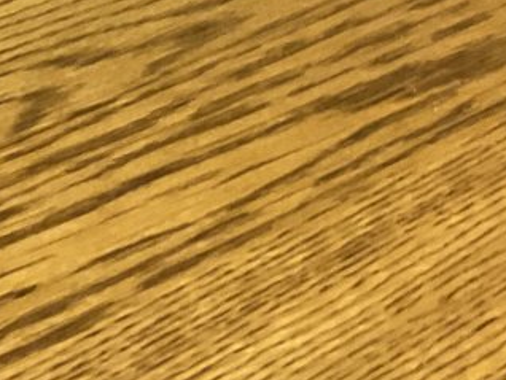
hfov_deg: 14.2
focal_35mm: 138
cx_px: 122
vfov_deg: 10.3
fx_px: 2019
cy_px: -258
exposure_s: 1/40
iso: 200
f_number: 1.8
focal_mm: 3
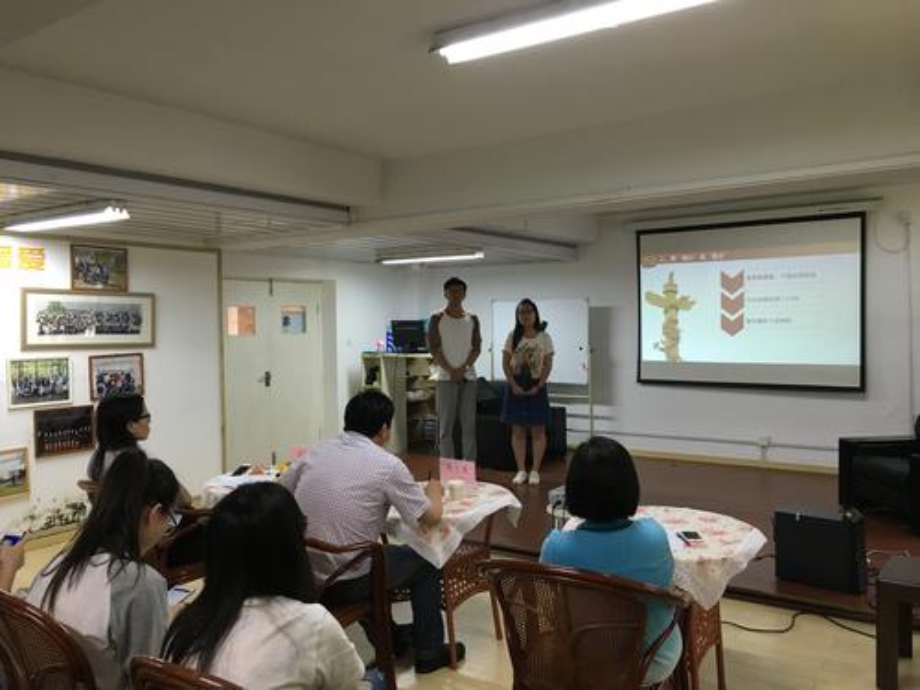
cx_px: 460
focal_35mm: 29
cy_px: 345
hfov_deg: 61.7
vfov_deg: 48.2
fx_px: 771
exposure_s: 1/33
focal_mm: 4.15
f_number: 2.2
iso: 125
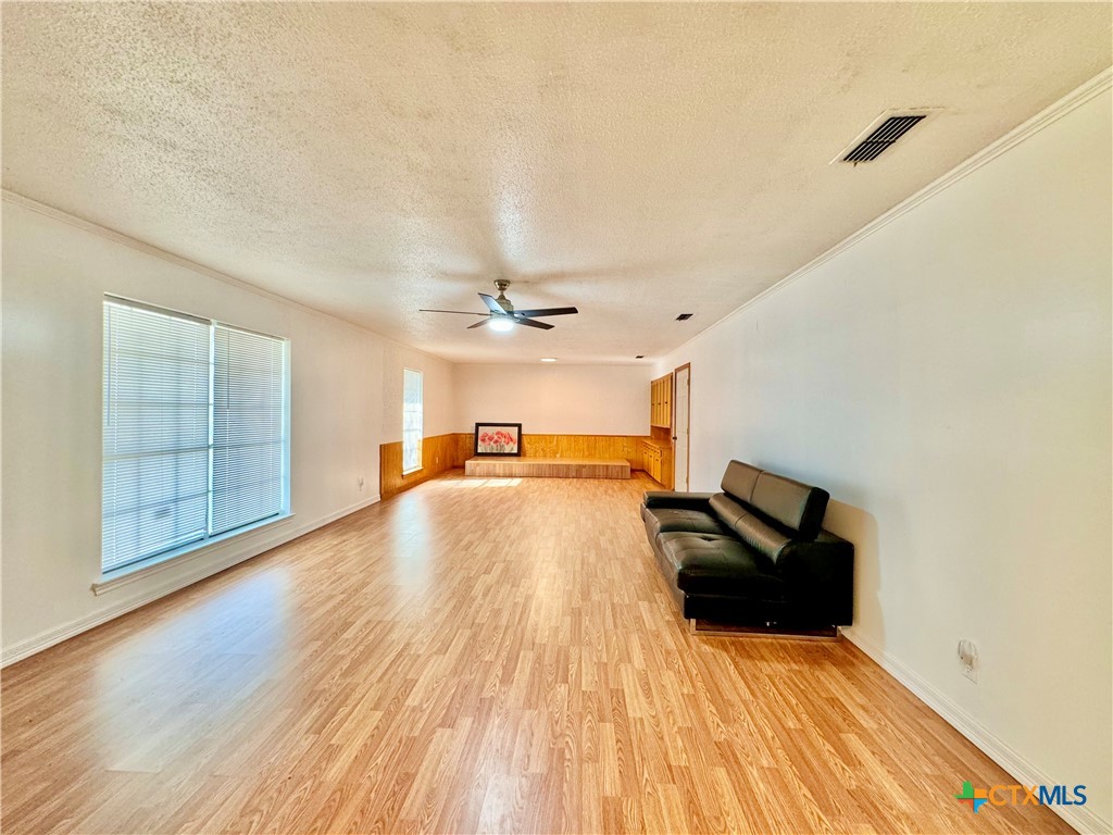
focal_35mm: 14
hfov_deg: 102.1
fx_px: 450
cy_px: 418
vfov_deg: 85.7
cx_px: 556
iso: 200
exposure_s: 1/60
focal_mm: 2.22
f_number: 2.2
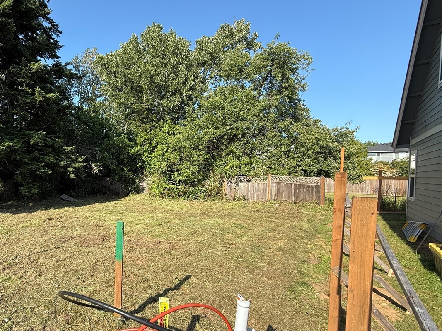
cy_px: 181
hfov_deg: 73.5
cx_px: 111
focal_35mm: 21
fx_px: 268
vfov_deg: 63.3
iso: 50
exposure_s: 1/734
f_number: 2.2
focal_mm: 2.22
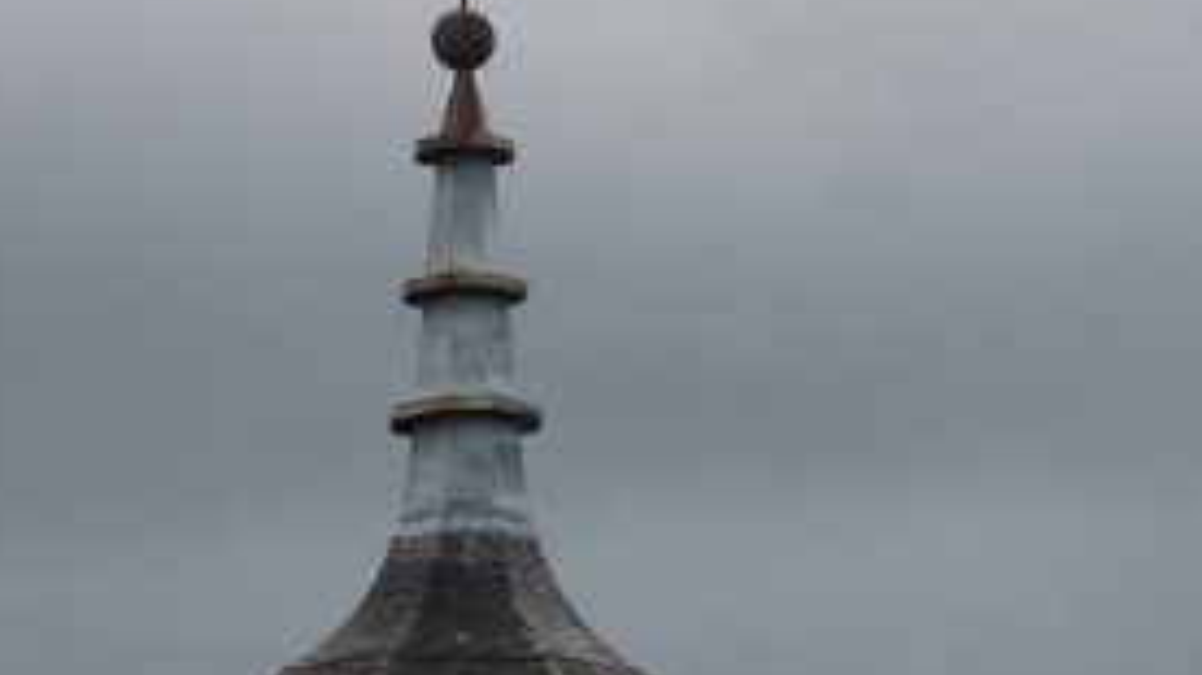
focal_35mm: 383
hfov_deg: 5.6
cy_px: 636
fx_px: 12202
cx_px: 577
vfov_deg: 3.2
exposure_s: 1/250
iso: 80
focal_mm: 33.17
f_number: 6.3
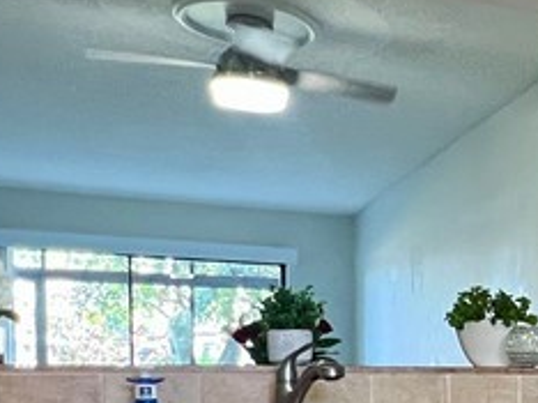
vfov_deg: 24.3
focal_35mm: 57
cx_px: 701
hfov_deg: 27.9
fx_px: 885
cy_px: 412
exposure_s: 1/60
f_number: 1.8
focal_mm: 1.57
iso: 320
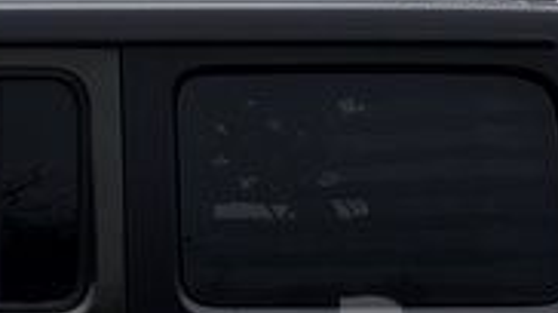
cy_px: 393
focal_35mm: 230
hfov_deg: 9.0
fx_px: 3400
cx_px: -438
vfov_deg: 5.2
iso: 64
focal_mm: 6.76
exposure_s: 1/939
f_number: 1.78
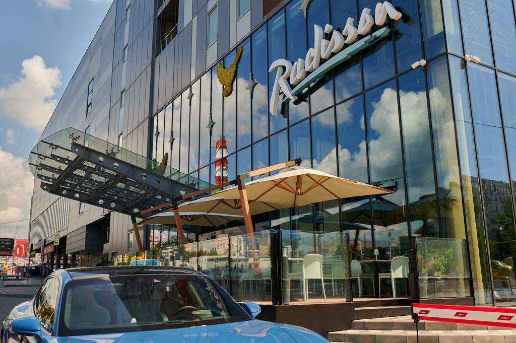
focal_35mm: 35
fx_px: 501
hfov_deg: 54.5
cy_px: 172
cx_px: 258
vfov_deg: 37.8
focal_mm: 35
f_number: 5.6
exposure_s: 1/1600
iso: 200
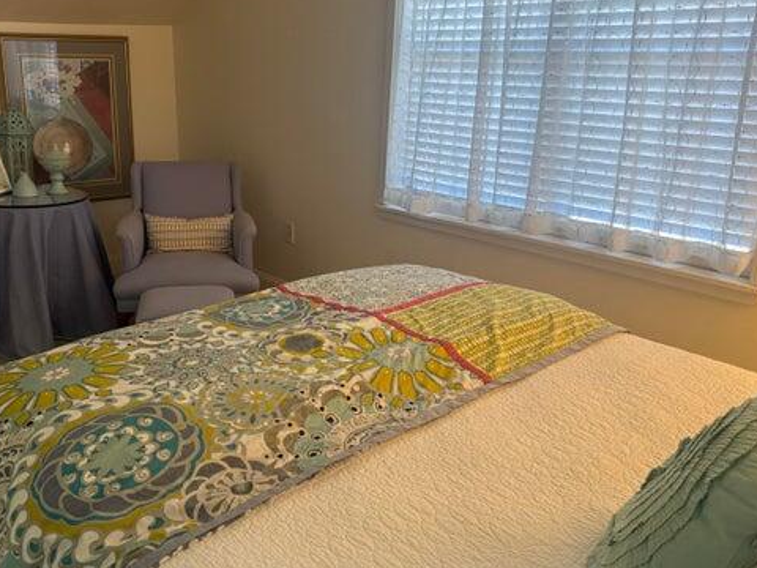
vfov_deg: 44.1
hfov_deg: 56.5
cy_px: 267
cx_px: 311
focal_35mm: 32
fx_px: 700
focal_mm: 6.76
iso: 200
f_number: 1.78
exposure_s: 1/60
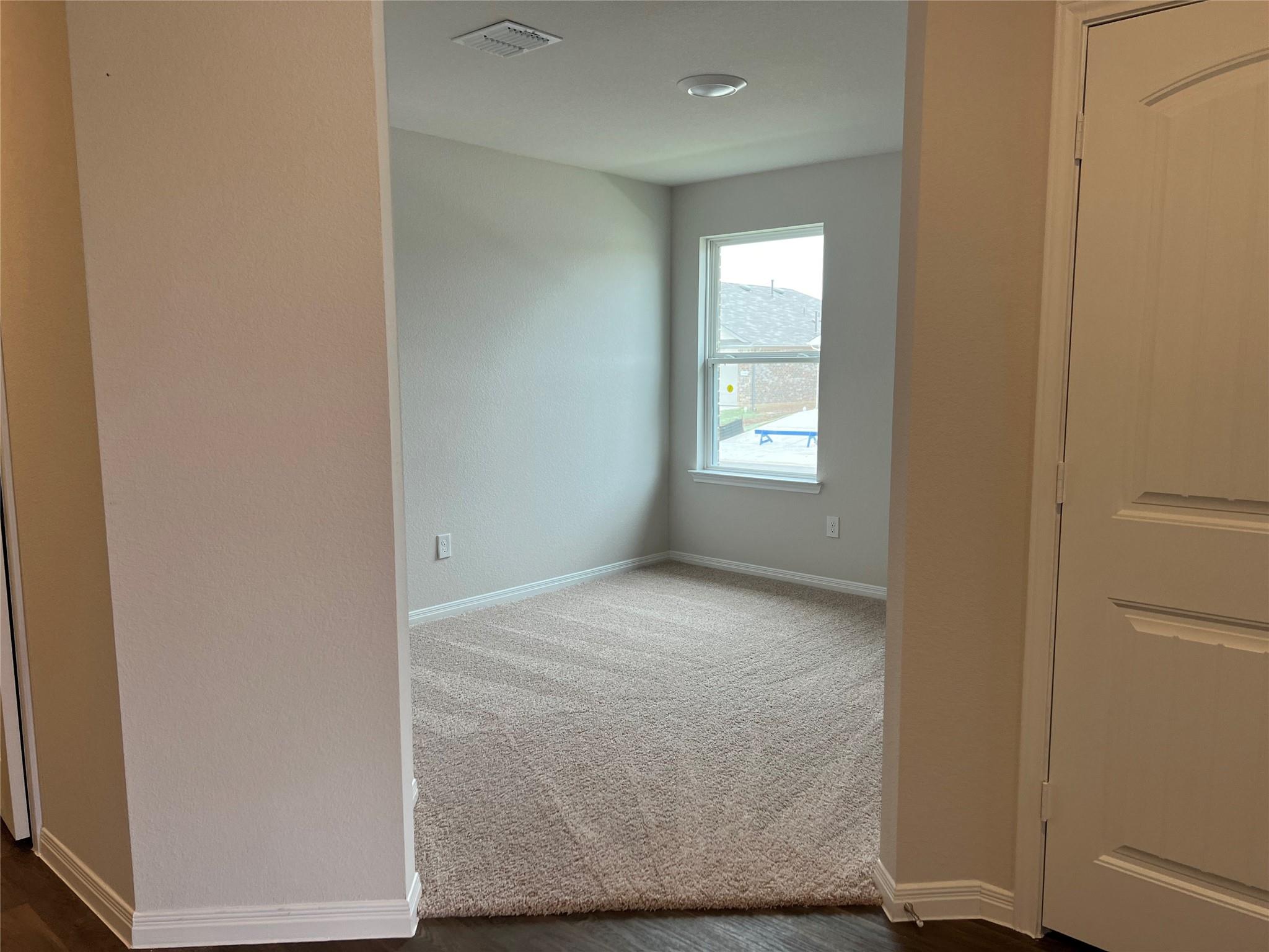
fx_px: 953
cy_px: 476
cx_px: 634
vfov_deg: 53.1
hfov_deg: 67.3
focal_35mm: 26
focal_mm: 5.7
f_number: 1.5
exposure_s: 1/120
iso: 80
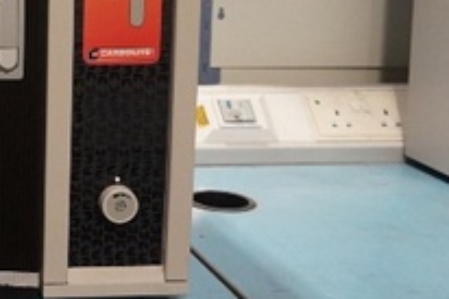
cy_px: -9
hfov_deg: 21.0
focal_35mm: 84
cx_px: -201
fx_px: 1047
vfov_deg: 15.9
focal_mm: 16
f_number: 3.5
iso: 2000
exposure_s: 1/160
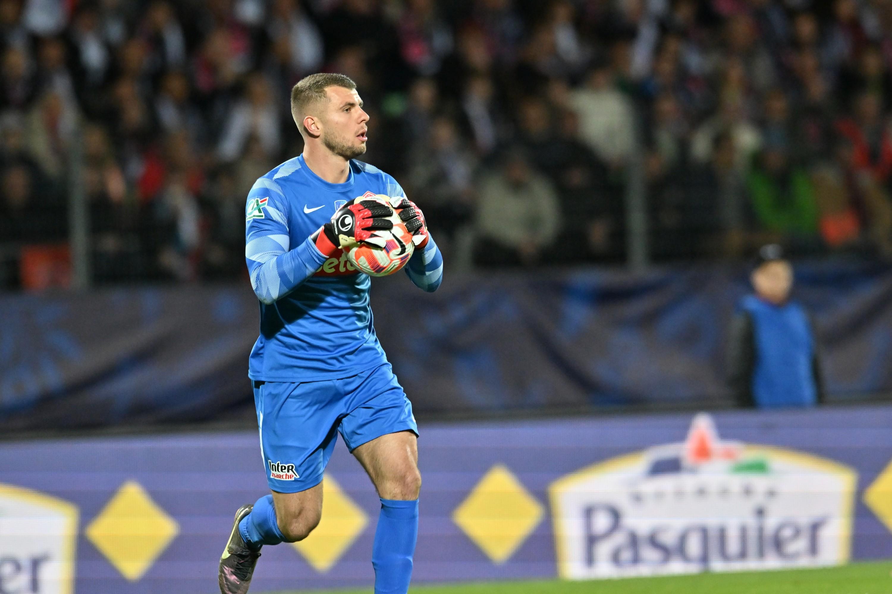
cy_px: 297
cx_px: 446
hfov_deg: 3.4
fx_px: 14863
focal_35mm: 600
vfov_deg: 2.3
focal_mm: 400
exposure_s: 1/1000
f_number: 4
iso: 2500
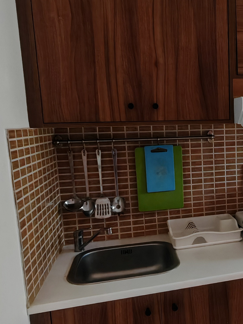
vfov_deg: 51.3
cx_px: 228
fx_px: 337
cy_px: 174
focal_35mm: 36
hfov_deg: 36.6
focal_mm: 1.82
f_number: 2
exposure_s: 1/33.3
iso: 726
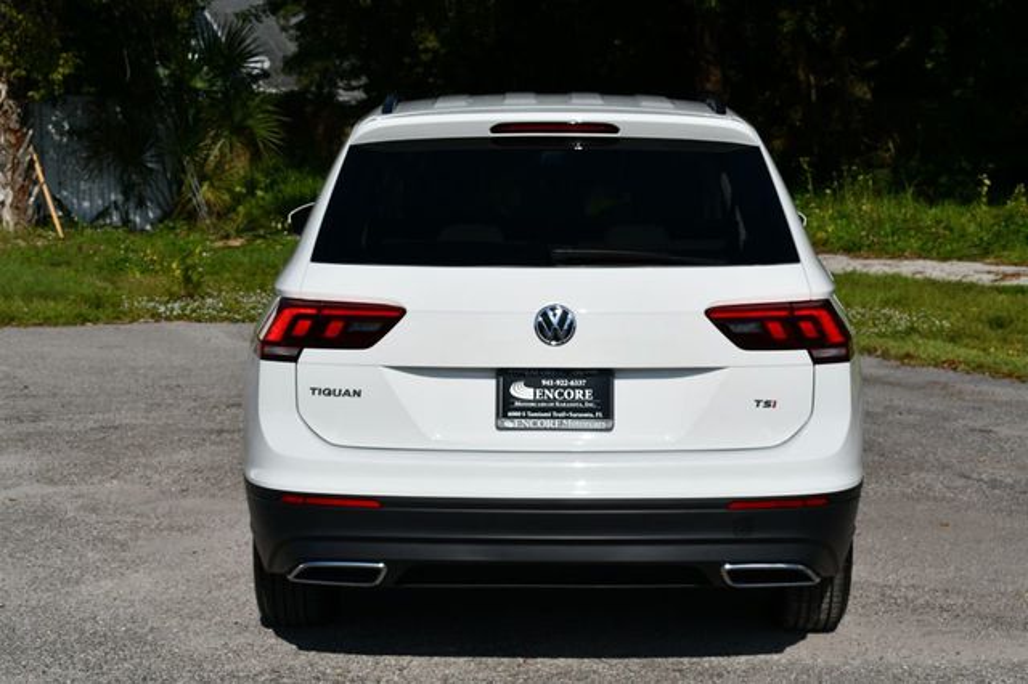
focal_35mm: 69
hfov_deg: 29.3
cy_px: 342
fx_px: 1969
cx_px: 514
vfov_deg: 19.7
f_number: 11
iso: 100
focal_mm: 46
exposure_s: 1/500
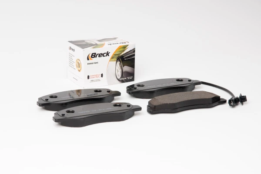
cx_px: 130
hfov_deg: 22.6
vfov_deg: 15.2
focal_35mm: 90
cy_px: 87
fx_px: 652
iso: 100
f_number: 11
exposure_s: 1/200
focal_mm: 60
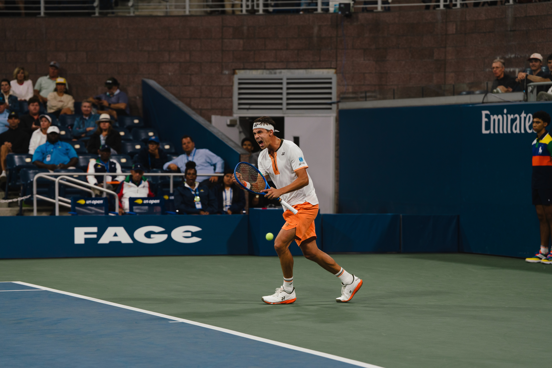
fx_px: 1886
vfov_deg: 11.1
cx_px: 276
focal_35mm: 123
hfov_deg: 16.7
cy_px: 184
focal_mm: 123
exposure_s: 1/640
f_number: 3.5
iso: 800
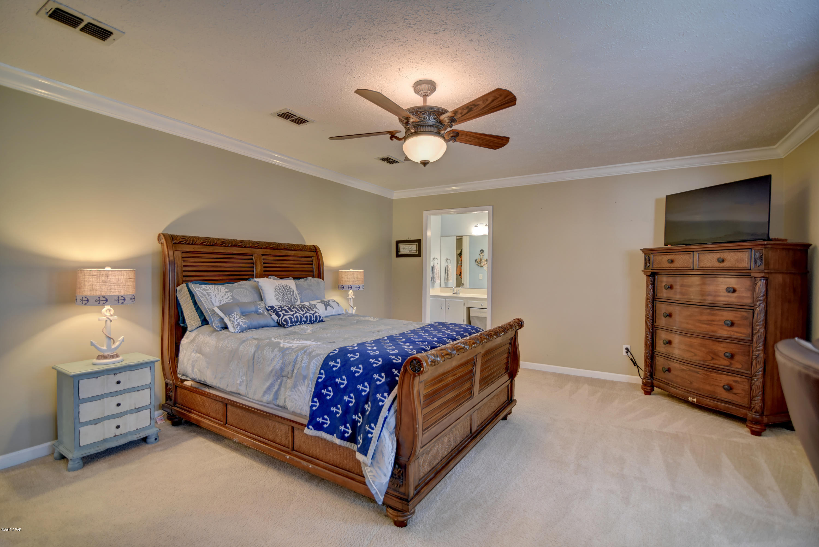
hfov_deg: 96.7
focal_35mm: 16
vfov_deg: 73.8
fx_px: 364
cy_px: 274
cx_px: 410
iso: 360
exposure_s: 1/15
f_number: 2.8
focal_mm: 16
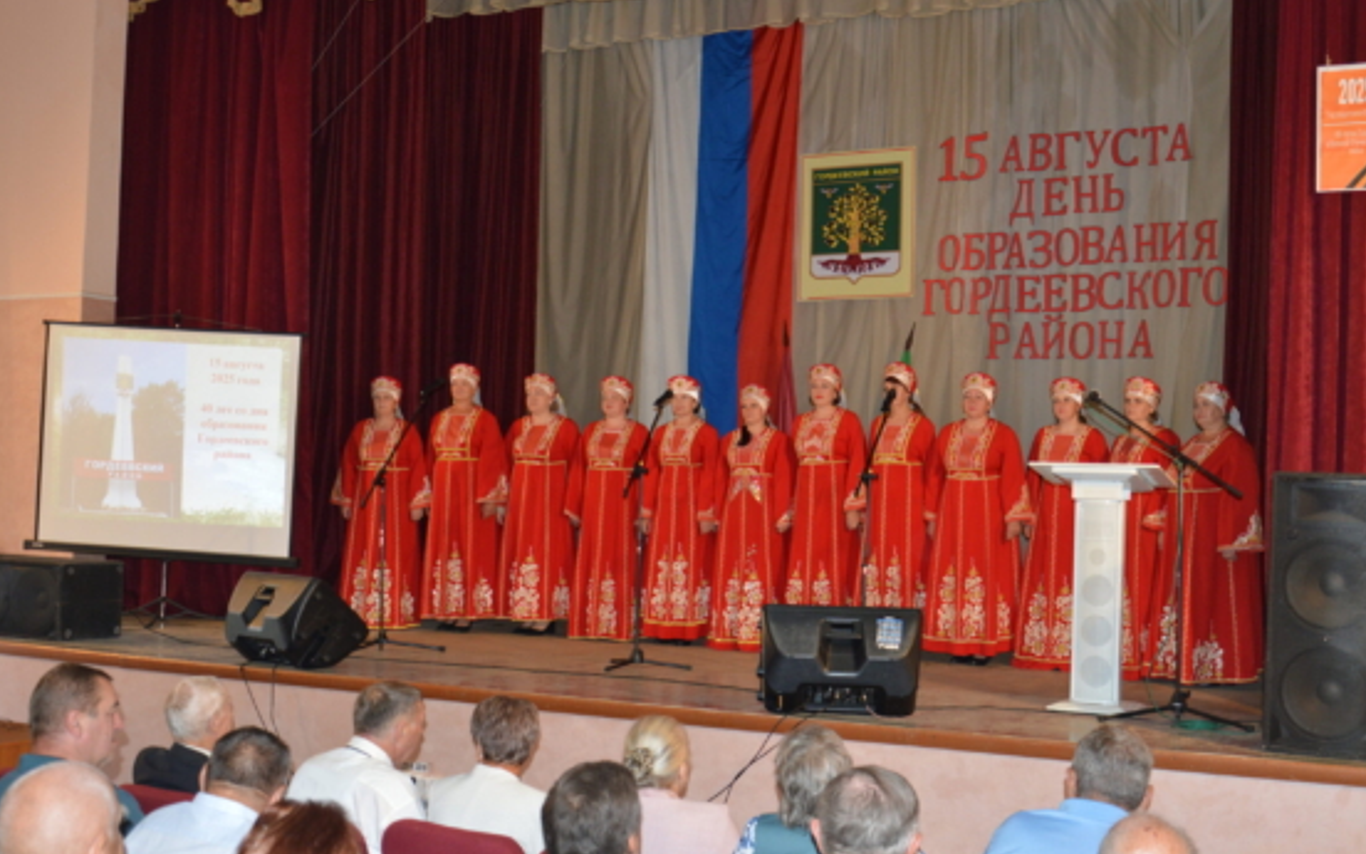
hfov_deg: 47.6
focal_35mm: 42
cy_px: 418
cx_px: 723
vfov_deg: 30.9
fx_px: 1547
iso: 560
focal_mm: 25
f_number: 4
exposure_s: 1/60
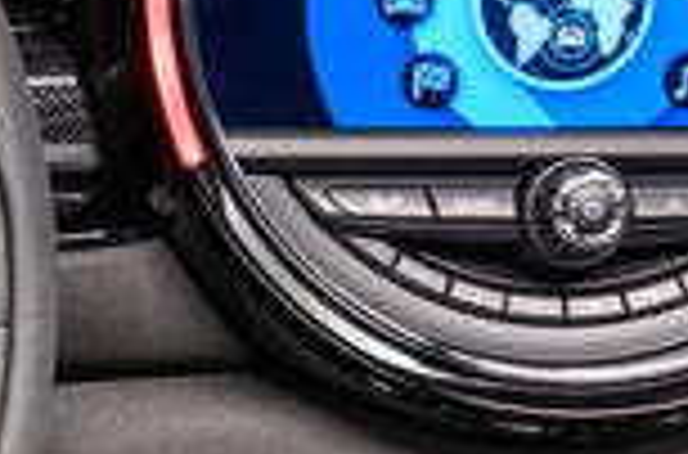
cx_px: -630
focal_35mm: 191
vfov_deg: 7.1
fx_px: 3638
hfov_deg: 10.1
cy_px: 584
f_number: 11
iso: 200
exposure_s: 2
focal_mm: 32.5
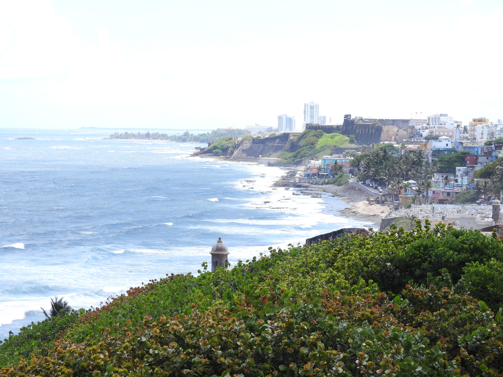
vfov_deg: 15.6
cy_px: 188
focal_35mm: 95
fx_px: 1380
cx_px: 252
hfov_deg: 20.7
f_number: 4
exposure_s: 1/500
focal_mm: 17
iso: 100
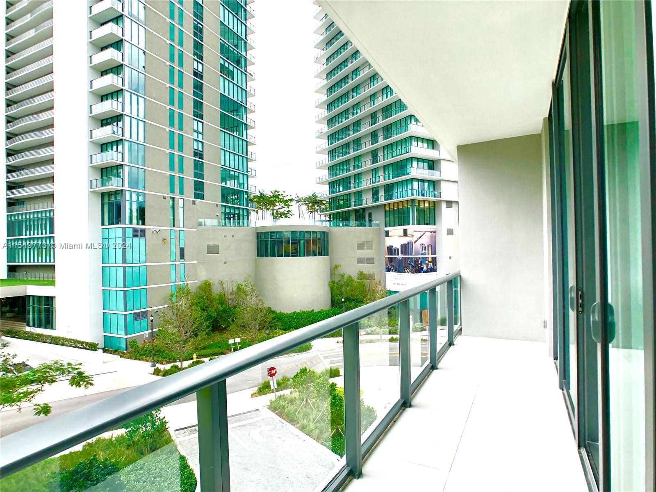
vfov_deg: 49.7
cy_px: 246
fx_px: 531
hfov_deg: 63.4
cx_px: 328
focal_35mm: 28
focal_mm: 4
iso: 20
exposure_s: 1/800
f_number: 1.8
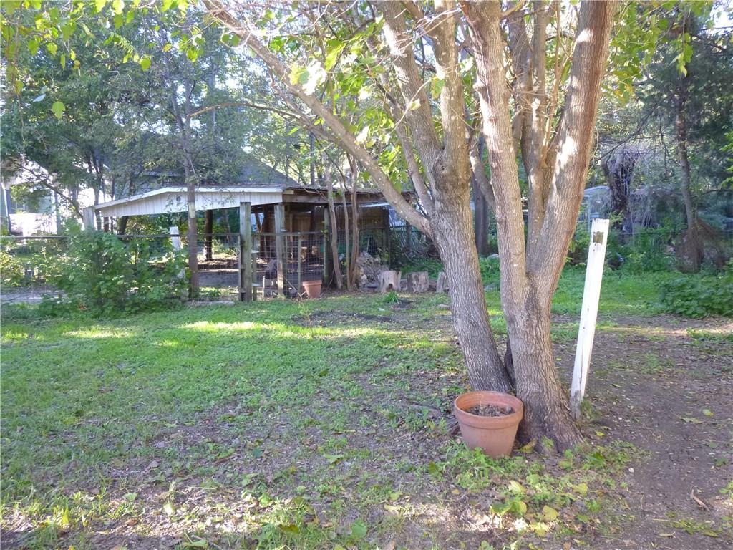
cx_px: 366
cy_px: 275
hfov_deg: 69.4
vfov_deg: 54.9
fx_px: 529
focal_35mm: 25
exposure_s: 1/60
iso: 200
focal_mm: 4.5
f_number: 3.1
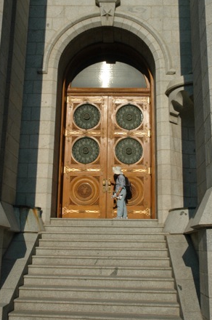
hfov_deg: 31.4
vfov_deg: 45.9
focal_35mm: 43
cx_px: 117
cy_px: 156
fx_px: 377
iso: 400
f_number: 11
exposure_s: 1/1000
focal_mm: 25
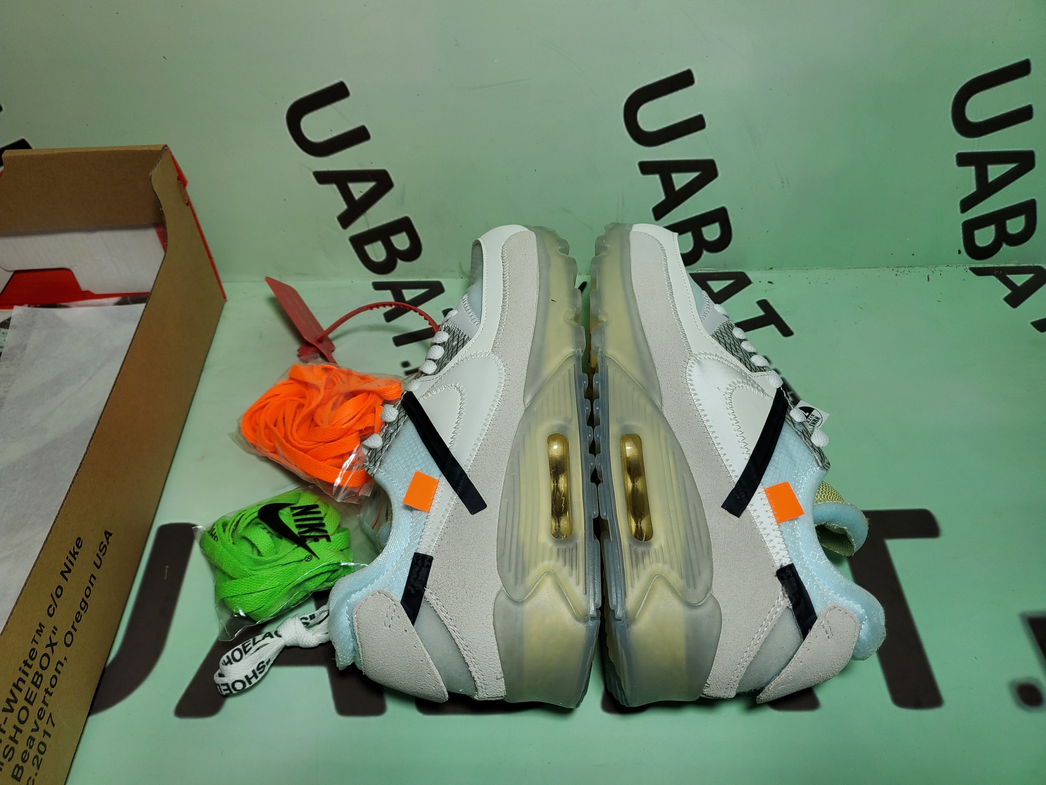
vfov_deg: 53.1
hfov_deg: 67.3
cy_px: 392
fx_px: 786
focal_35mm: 26
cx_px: 523
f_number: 1.5
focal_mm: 4.3
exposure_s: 1/878
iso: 50
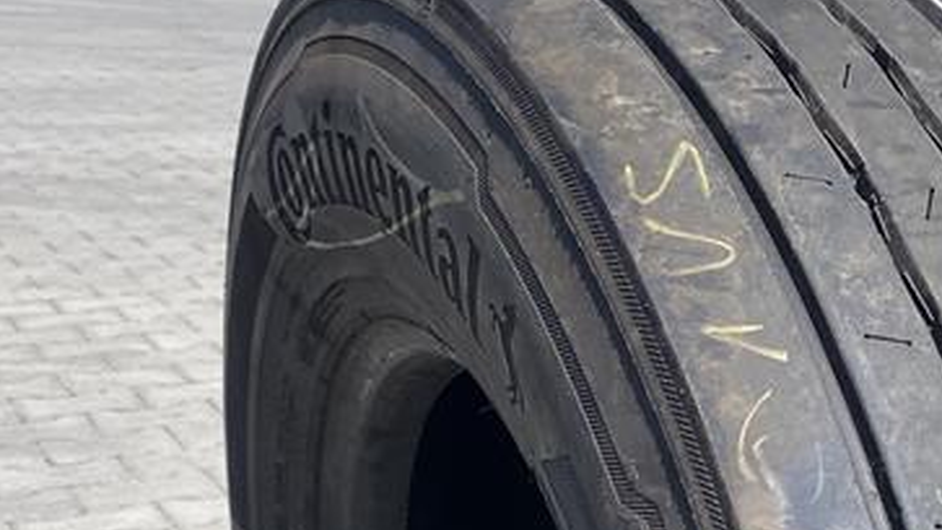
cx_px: 1033
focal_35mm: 80
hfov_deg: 24.7
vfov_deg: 14.1
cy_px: 816
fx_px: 1998
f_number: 1.8
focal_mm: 4.25
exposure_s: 1/1898
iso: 32
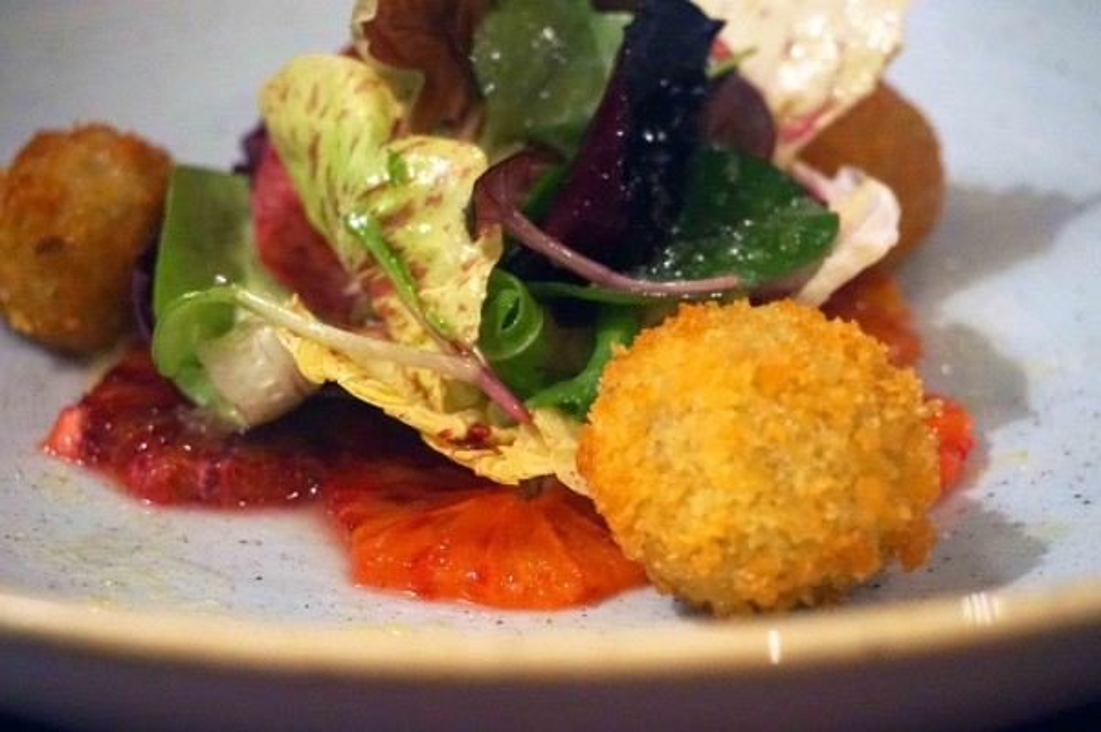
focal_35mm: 63
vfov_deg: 21.5
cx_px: 550
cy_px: 366
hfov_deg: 31.9
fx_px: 1925
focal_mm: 42
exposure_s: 1/15
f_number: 5.6
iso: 3200
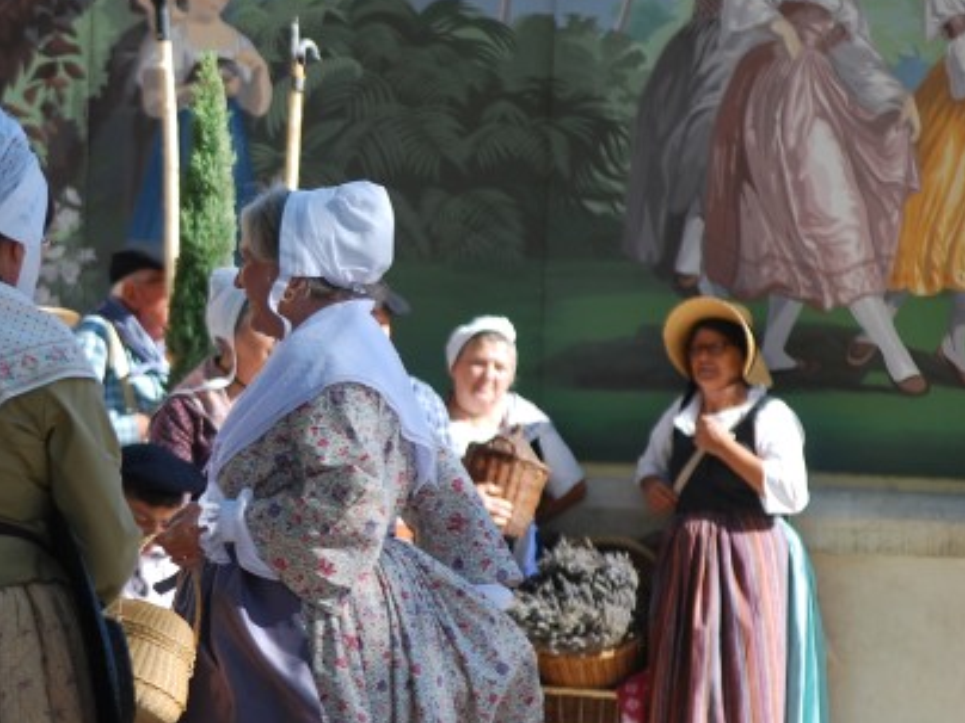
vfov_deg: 5.2
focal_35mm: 286
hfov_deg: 6.9
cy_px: 414
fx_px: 7973
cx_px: 57
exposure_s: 1/400
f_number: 5
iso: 200
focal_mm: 100
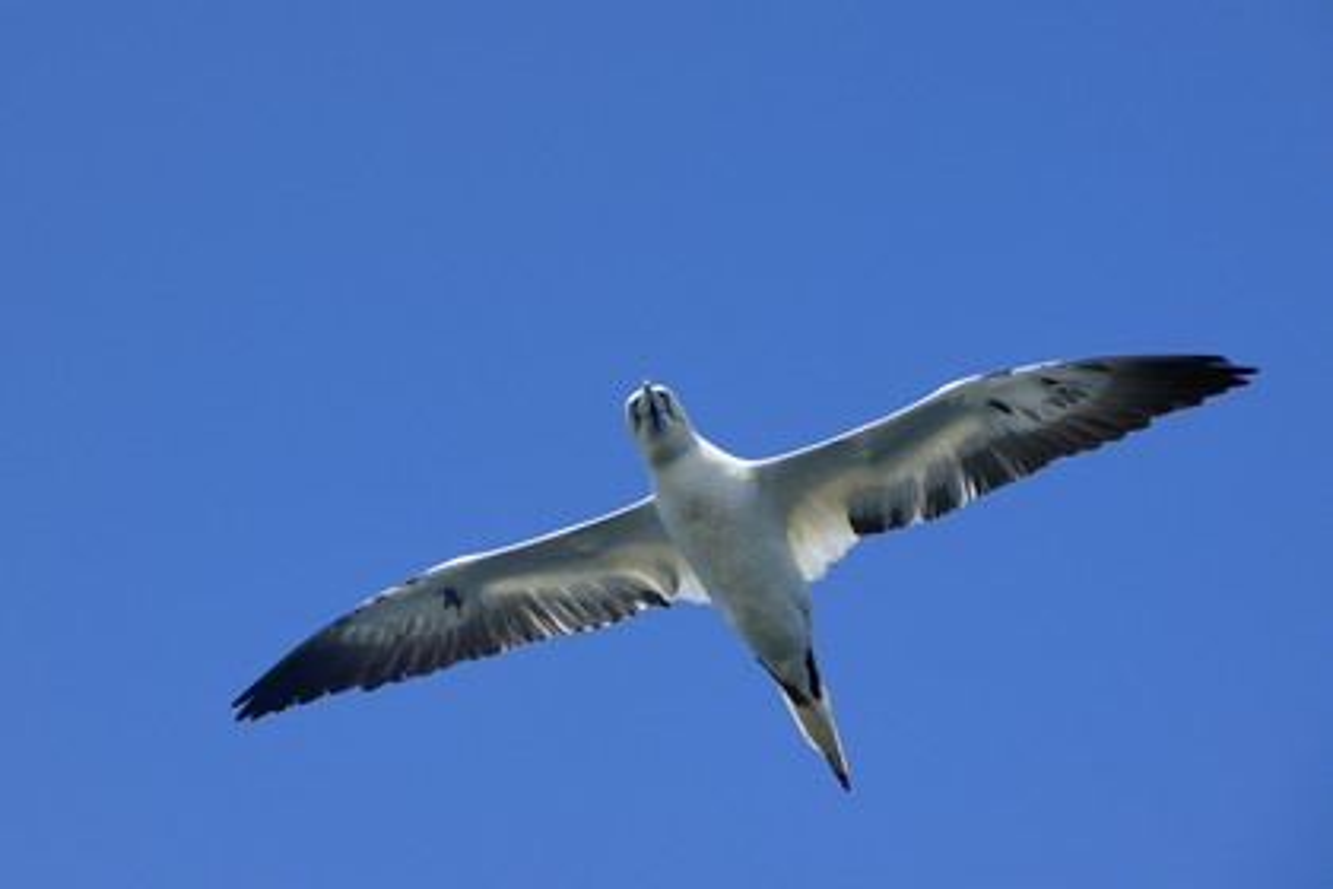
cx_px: 666
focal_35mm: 200
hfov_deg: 10.3
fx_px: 7405
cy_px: 444
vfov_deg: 6.9
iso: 800
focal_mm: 200
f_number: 10
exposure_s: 1/1600
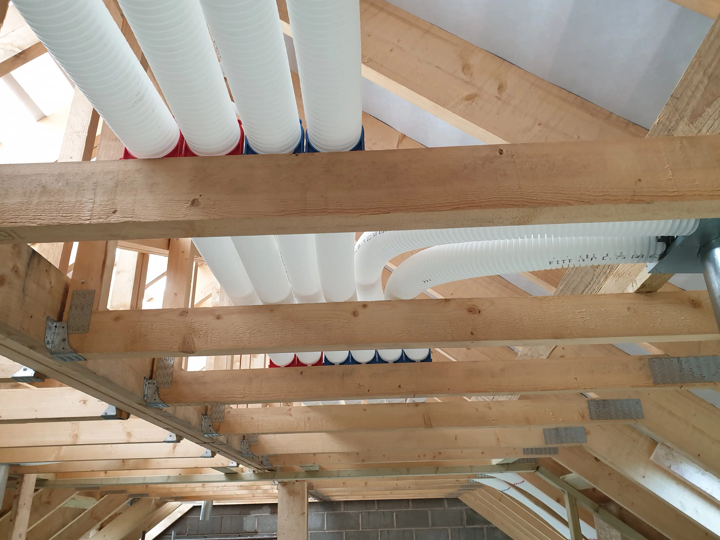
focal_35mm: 27
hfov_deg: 65.3
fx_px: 562
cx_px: 356
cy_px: 263
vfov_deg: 51.3
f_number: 2.4
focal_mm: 4.3
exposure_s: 1/60
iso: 100
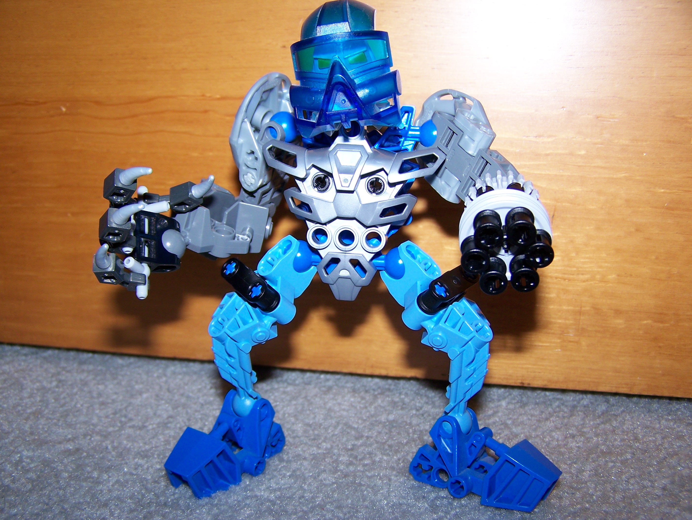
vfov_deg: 37.8
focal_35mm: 38
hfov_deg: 48.9
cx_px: 346
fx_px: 760
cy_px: 260
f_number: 2.8
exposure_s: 1/60
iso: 80
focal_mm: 6.3
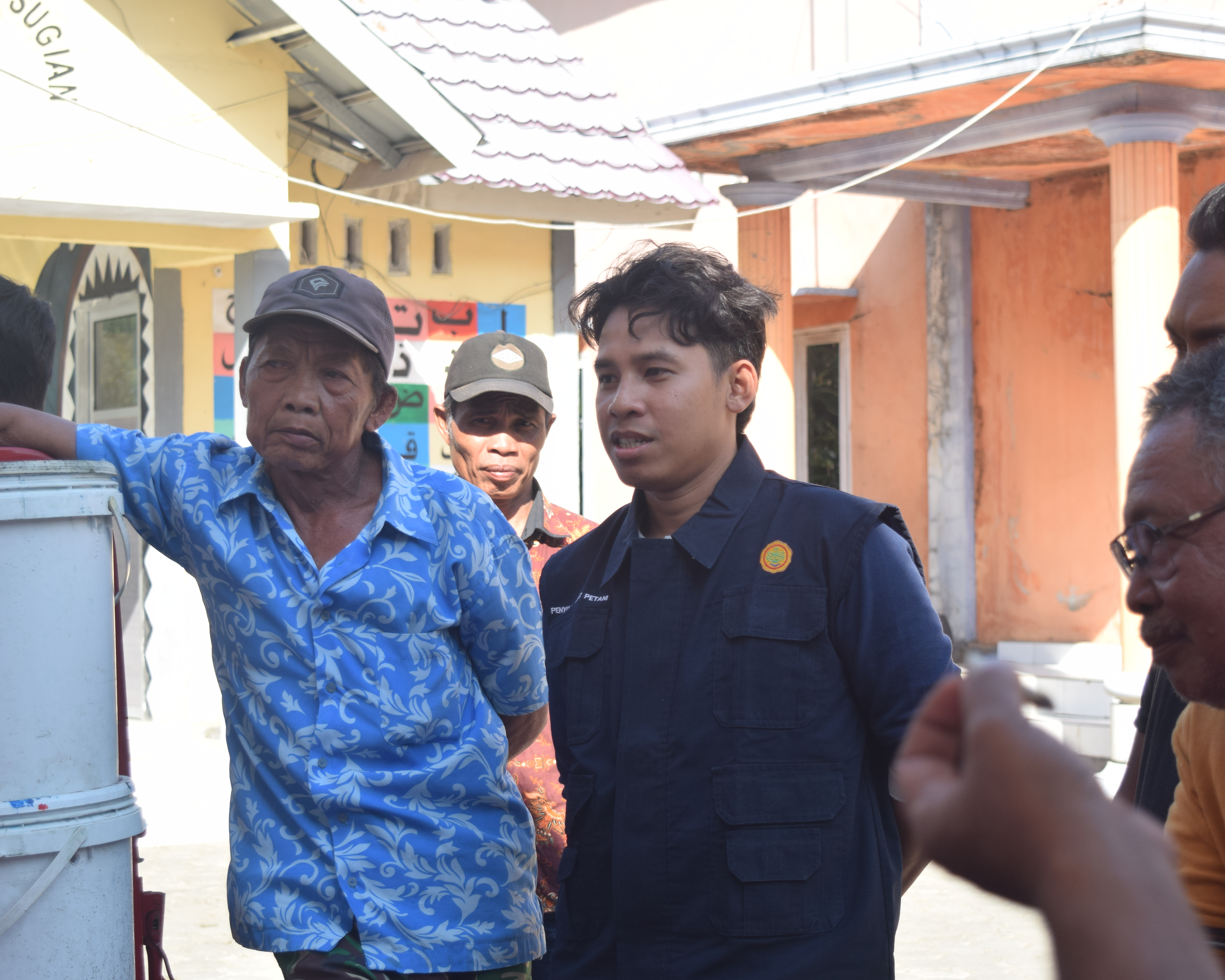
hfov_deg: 26.0
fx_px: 2647
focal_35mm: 73
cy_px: 491
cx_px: 680
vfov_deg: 21.0
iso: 200
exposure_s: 1/320
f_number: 5.6
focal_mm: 42
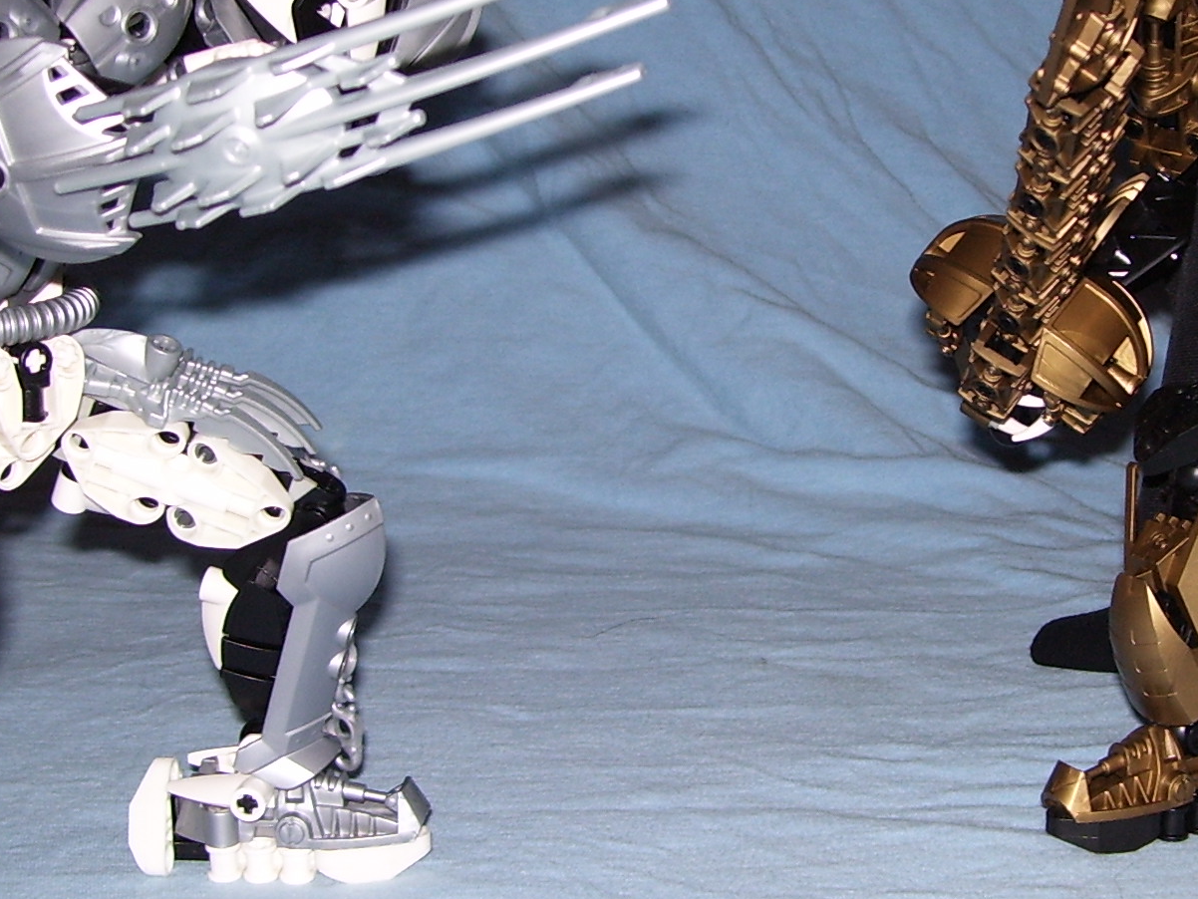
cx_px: 751
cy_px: 394
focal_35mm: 69
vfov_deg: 21.3
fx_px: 2388
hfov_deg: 28.1
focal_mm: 6
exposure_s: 1/60
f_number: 2.7
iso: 80
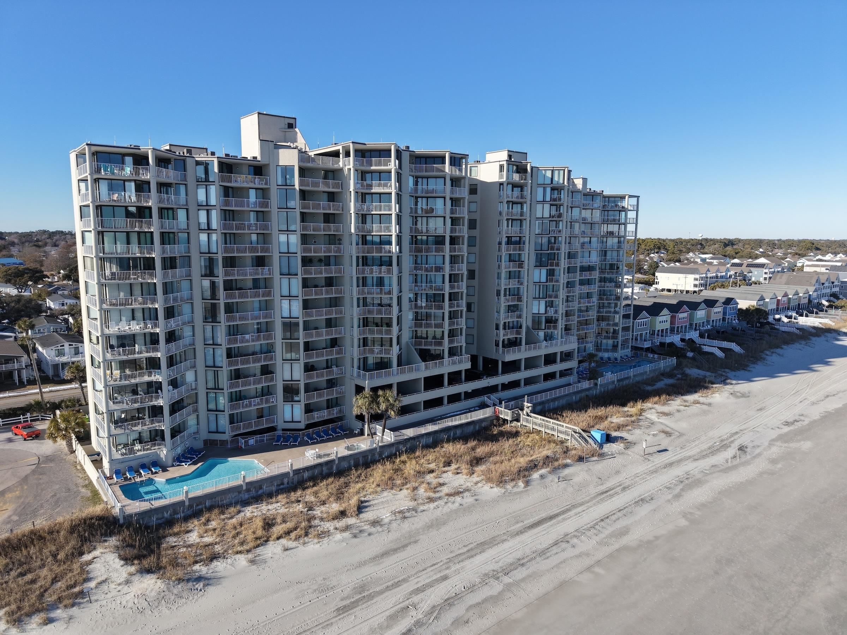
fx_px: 587
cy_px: 318
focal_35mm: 24
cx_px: 424
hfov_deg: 71.6
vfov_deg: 56.8
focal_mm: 8.67
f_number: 1.8
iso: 170
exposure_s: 1/3000
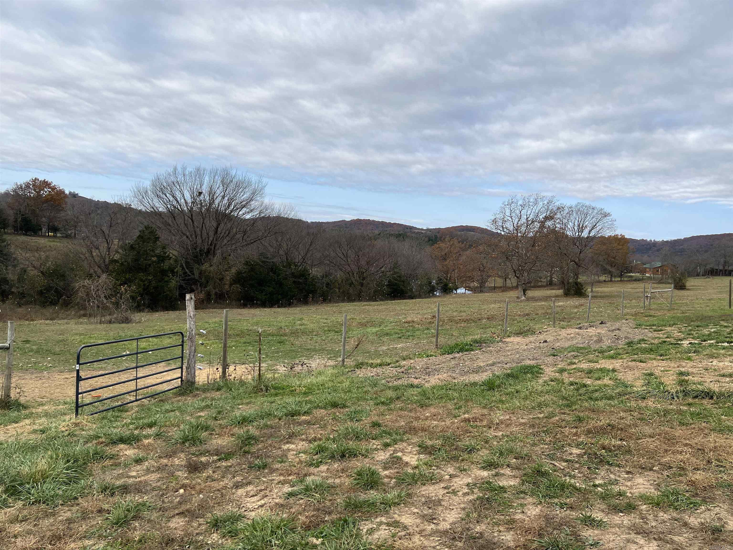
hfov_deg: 67.3
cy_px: 275
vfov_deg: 53.1
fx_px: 551
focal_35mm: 26
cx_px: 366
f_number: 1.5
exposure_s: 1/2841
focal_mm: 5.7
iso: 50
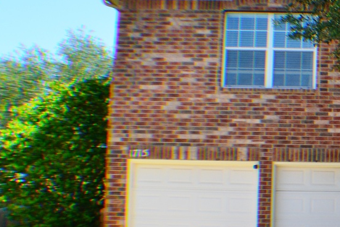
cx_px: 484
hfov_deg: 18.9
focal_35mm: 97
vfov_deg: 14.1
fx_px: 916
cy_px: 138
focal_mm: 22
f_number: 10
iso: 400
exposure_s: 1/250
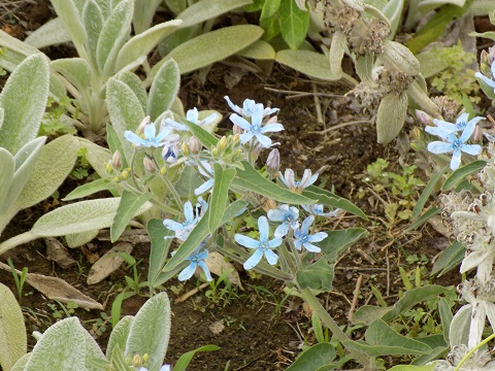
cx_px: 248
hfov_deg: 10.4
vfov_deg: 7.8
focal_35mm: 190
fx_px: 2717
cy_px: 186
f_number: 5.4
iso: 80
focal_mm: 33.7
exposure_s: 1/30
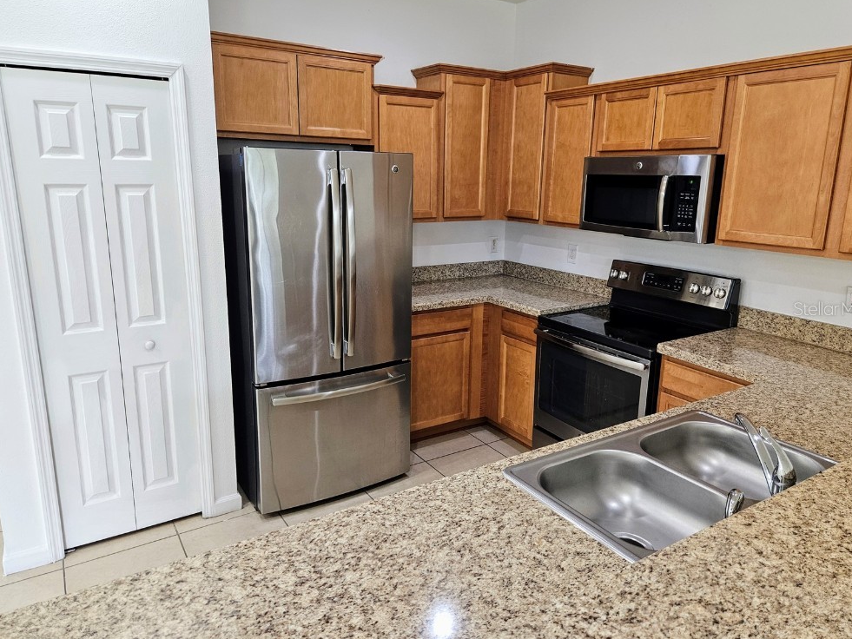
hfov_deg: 71.6
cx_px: 431
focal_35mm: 24
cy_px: 308
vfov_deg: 56.8
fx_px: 591
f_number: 1.8
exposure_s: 1/120
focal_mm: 5.4
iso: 320
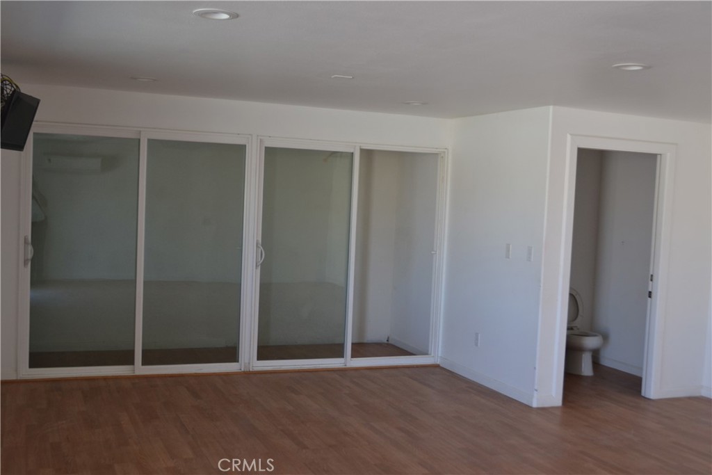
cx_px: 356
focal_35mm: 39
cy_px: 238
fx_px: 771
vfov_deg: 34.2
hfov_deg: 49.5
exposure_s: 1/50
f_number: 4.2
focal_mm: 26
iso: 400
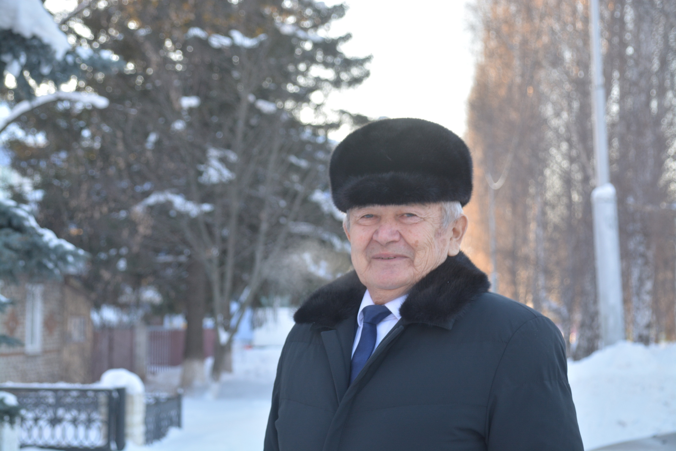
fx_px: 1634
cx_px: 338
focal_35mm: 87
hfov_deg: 23.4
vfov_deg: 15.7
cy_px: 226
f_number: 5
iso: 320
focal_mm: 58
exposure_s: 1/100
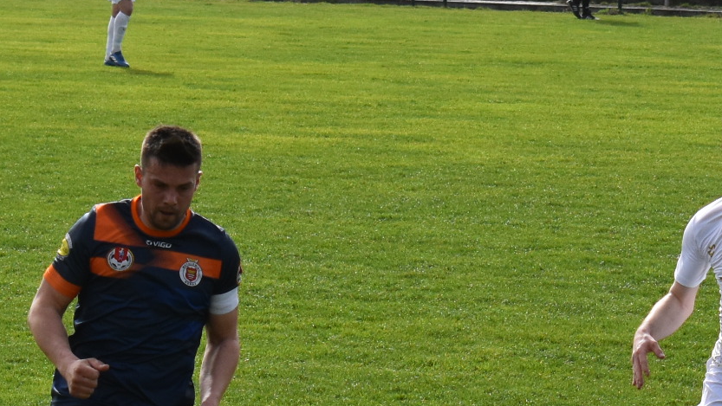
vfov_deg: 7.2
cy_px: 379
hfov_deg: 12.8
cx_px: 382
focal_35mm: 168
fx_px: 3217
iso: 400
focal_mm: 55
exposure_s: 1/1600
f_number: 6.3
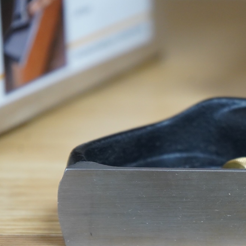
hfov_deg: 11.2
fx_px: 1238
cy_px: 201
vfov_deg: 11.3
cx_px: 288
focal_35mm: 154
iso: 2500
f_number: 5.6
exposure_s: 1/100
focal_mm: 70
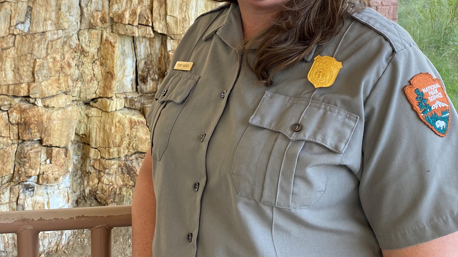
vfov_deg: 30.6
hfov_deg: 52.8
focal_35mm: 38
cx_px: 229
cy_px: 61
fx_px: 461
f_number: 1.8
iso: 40
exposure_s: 1/122
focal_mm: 4.25
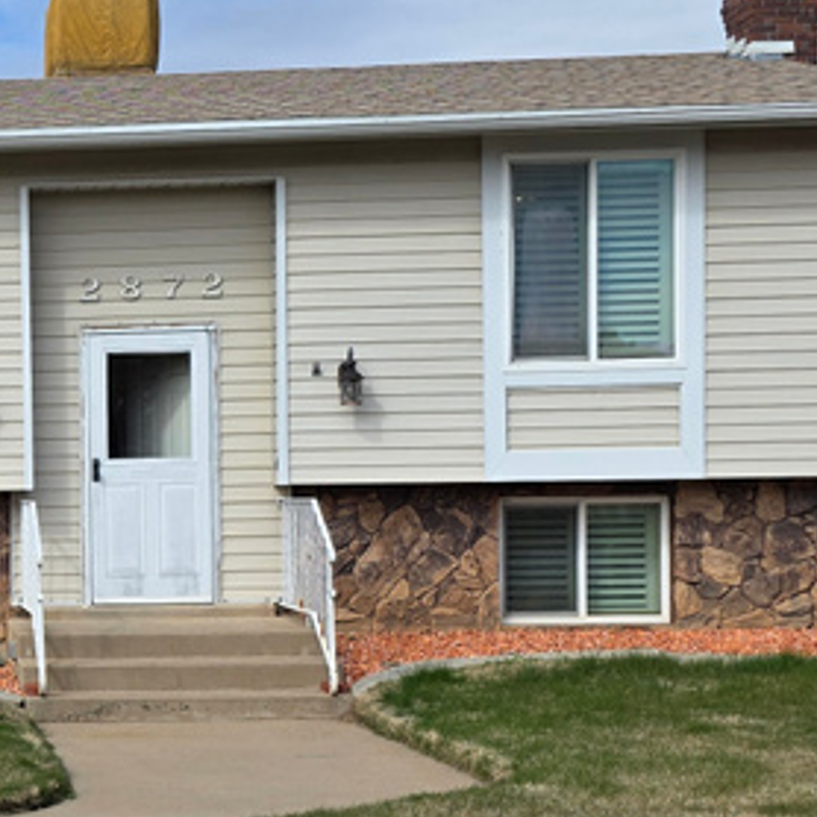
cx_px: -253
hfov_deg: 20.9
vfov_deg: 23.0
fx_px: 2003
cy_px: 547
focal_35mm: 75
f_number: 1.7
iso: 80
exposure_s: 1/7626
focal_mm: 6.3
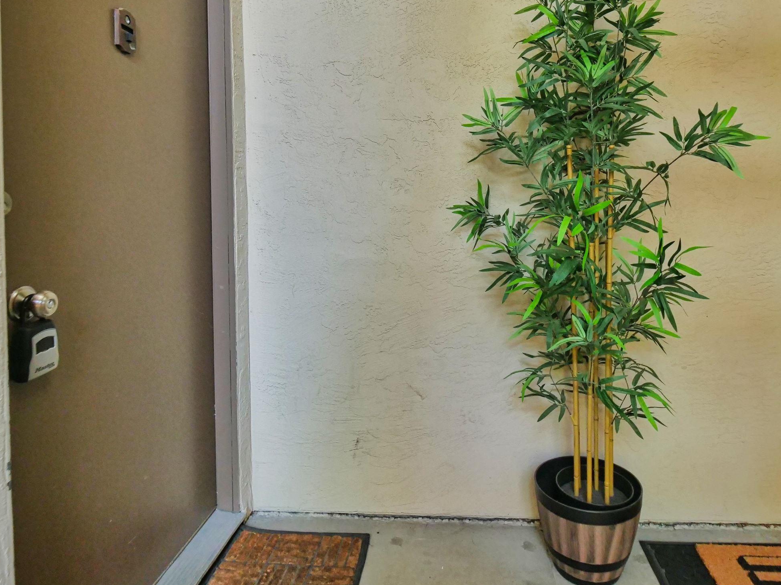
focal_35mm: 22
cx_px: 448
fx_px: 496
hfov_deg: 75.9
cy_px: 213
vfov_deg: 60.1
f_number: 2.8
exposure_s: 1/160
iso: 800
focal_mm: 7
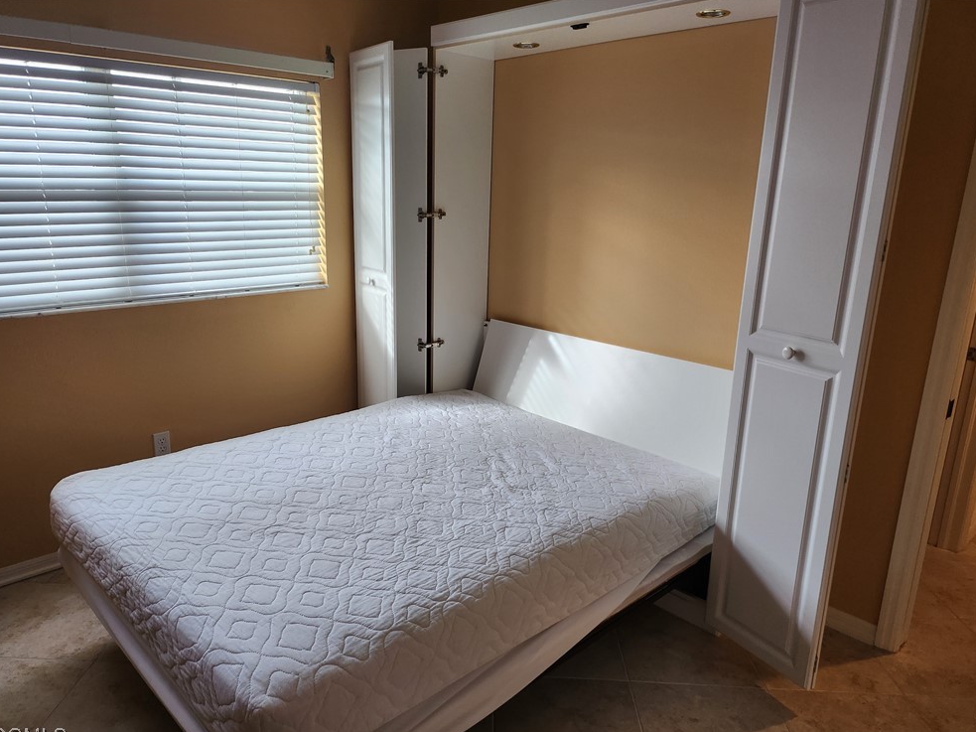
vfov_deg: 54.9
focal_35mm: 25
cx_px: 481
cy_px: 377
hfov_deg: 69.4
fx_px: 705
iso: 250
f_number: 1.8
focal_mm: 5
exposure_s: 1/180
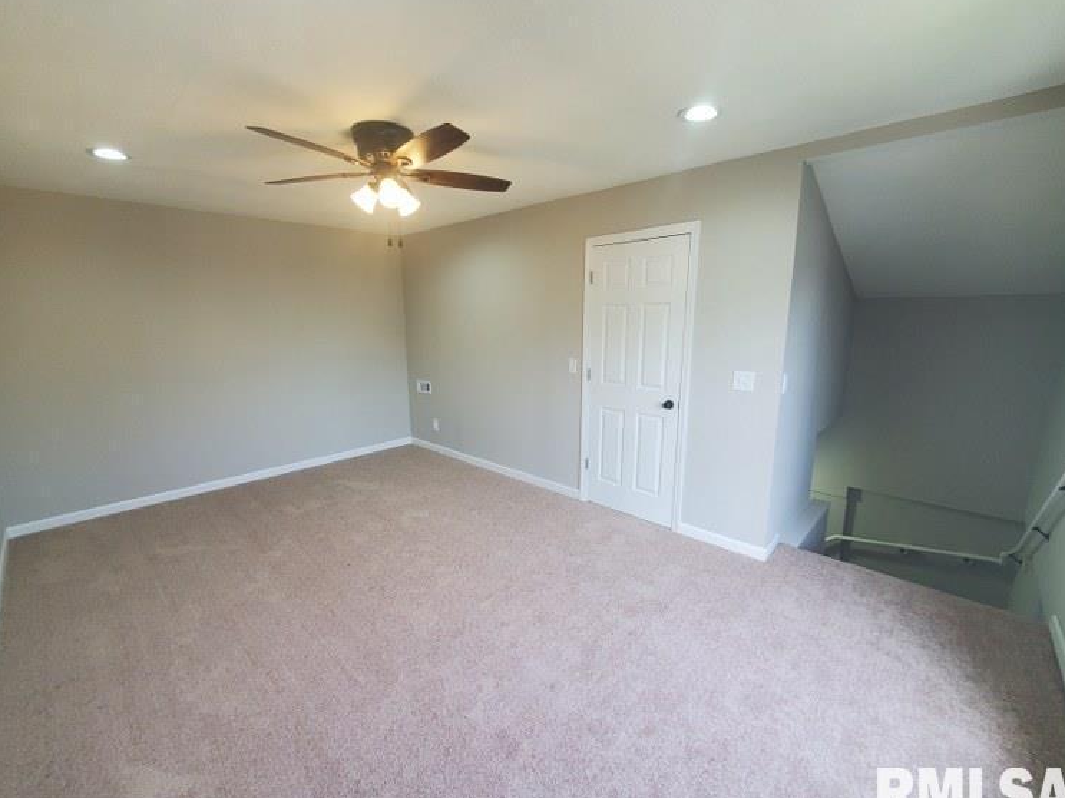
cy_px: 411
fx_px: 431
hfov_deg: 102.1
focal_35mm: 14
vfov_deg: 85.6
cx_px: 522
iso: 100
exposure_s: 1/60
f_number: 2.2
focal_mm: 1.8
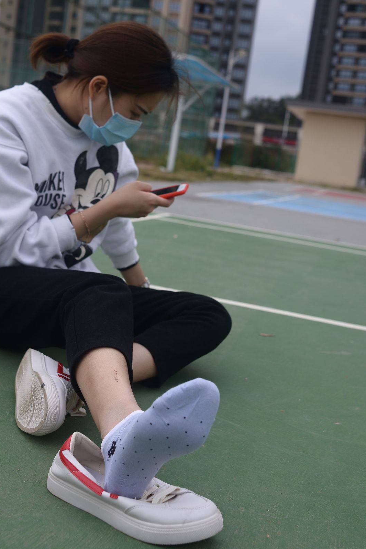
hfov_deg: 29.2
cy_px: 242
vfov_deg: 42.7
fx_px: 701
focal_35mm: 46
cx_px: 154
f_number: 5.6
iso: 125
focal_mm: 35
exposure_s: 1/640
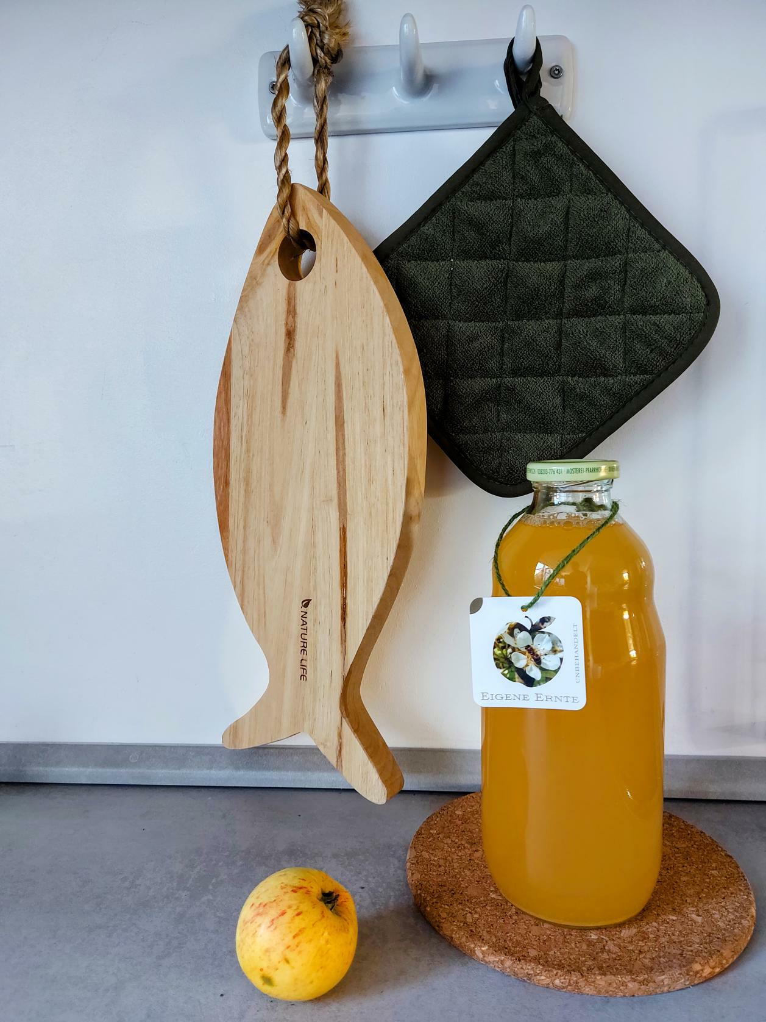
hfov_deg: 56.8
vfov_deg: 71.6
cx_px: 383
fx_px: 708
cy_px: 511
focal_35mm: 24
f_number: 1.8
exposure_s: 1/50
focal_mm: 5.23
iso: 200
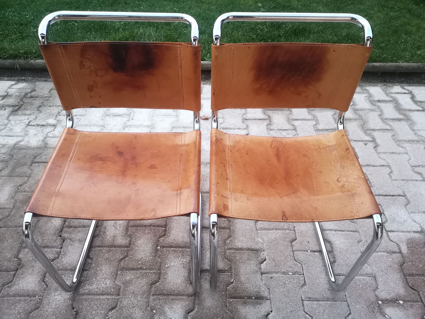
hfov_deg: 65.3
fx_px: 331
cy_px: 160
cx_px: 212
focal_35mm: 27
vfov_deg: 51.4
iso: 640
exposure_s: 1/20
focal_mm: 5.58
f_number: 1.8
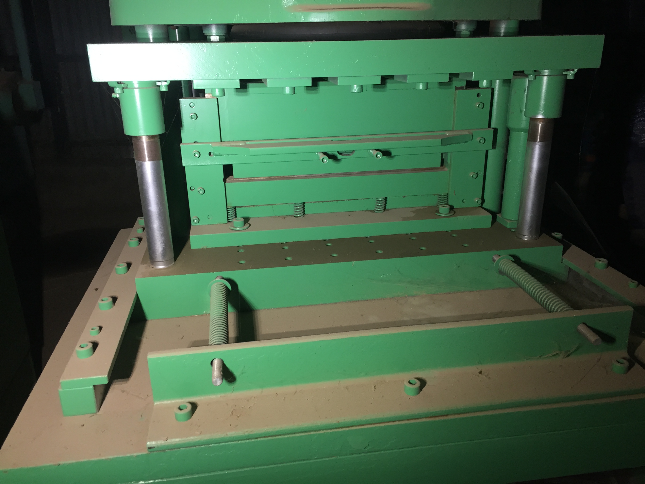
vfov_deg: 48.2
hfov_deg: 61.7
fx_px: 540
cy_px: 242
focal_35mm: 29
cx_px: 322
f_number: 2.2
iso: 64
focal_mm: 4.15
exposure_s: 1/30
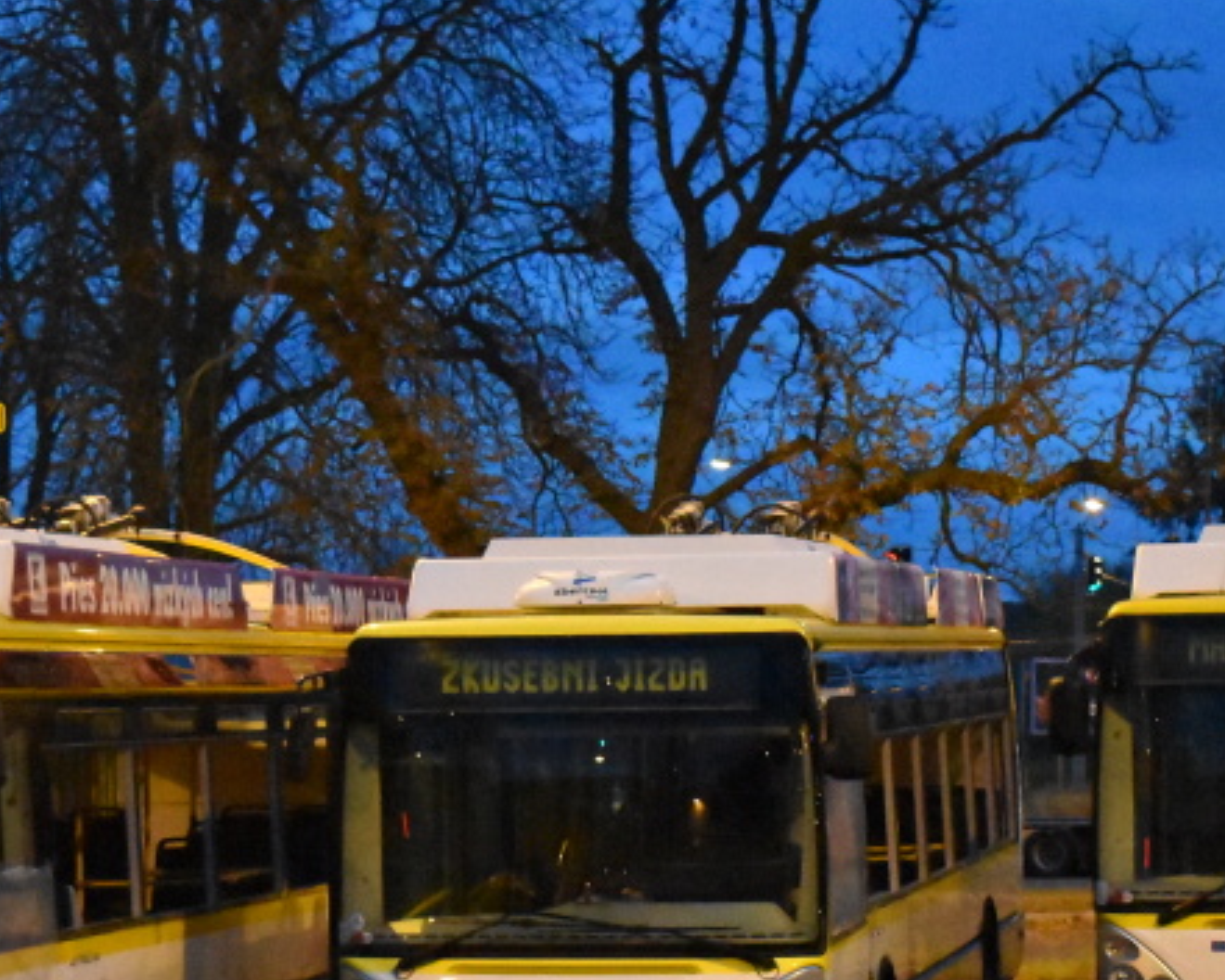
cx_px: 526
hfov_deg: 16.3
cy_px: 709
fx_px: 4278
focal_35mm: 118
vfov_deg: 13.0
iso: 12800
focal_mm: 36
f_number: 4.8
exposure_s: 1/60
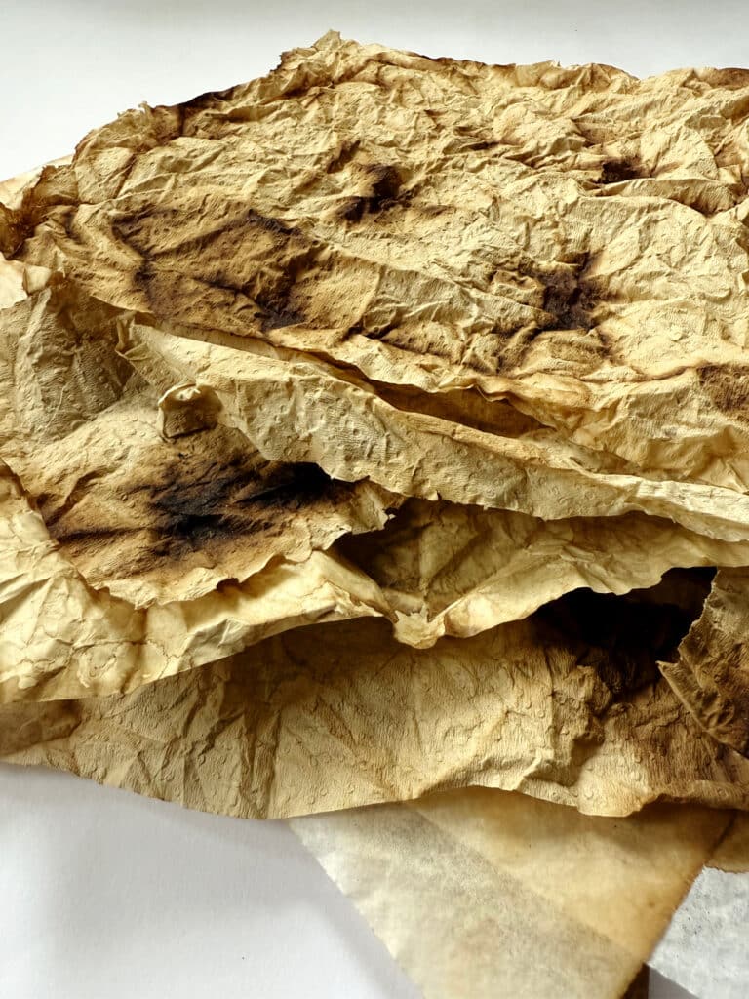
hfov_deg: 56.8
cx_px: 374
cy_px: 500
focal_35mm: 24
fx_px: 692
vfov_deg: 71.6
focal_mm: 2.22
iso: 200
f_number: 2.2
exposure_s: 1/99
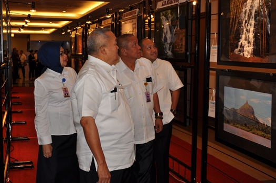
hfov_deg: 43.0
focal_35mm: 46
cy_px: 73
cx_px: 114
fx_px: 349
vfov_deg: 29.3
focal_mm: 25
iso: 200
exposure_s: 1/60
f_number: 4
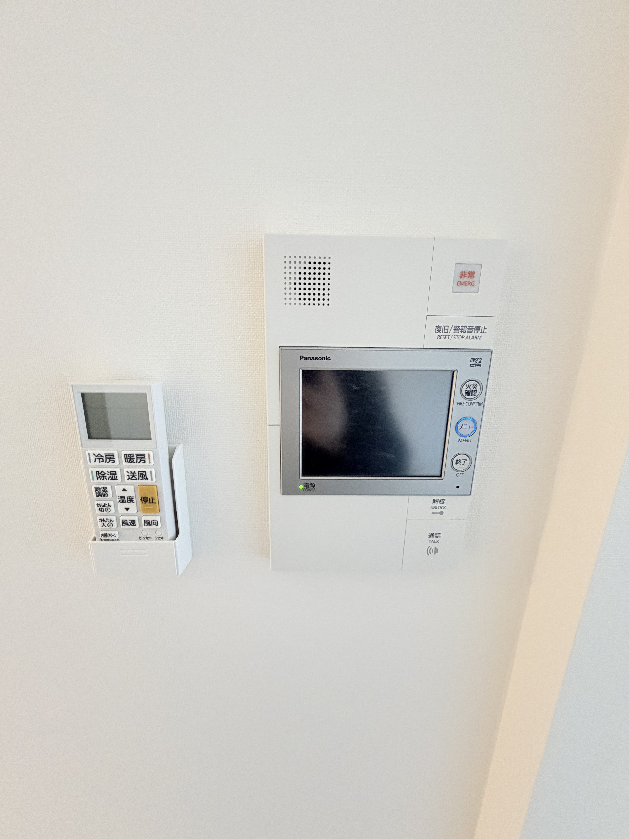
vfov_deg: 102.1
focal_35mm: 14
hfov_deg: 85.7
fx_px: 339
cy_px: 420
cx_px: 314
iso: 500
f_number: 2.2
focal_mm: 2.22
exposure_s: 1/60
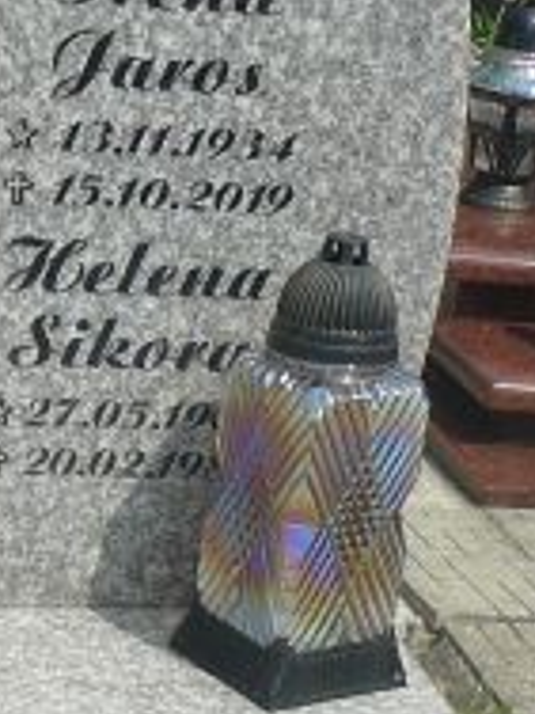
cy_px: 813
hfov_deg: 12.3
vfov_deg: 16.0
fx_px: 2452
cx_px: 8
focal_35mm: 119
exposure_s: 1/640
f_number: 5
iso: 80
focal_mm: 5.2
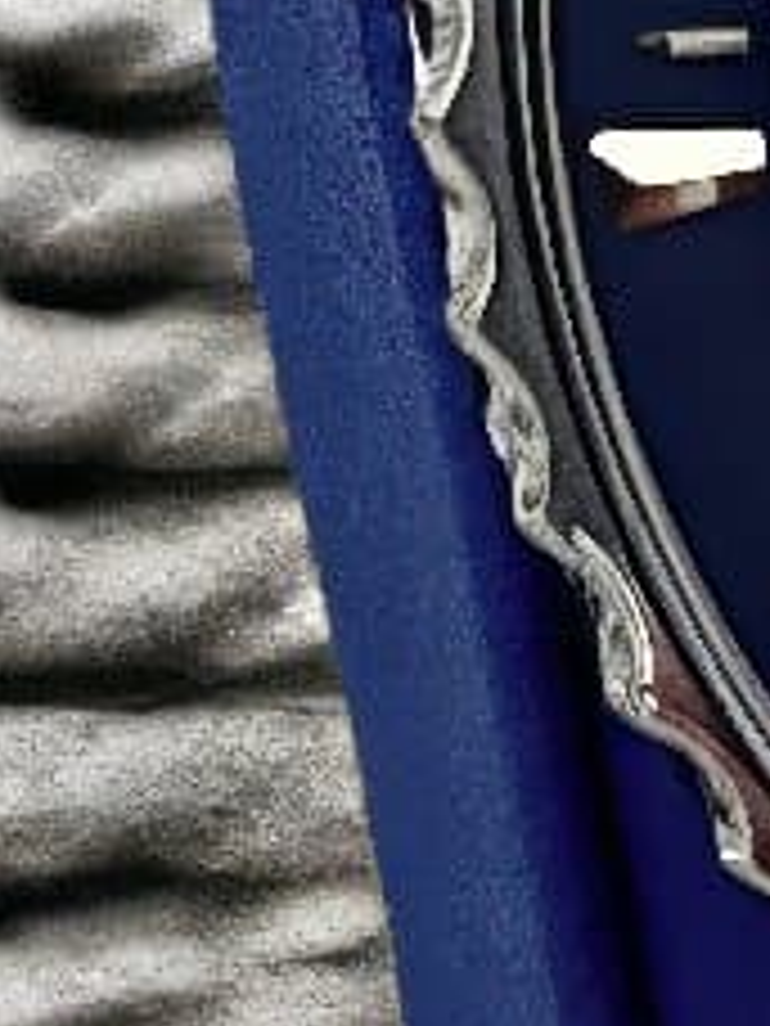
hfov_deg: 8.7
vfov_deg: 12.2
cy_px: 50
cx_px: 1626
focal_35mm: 160
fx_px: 4745
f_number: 1.6
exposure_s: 1/60
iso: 160
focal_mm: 5.1
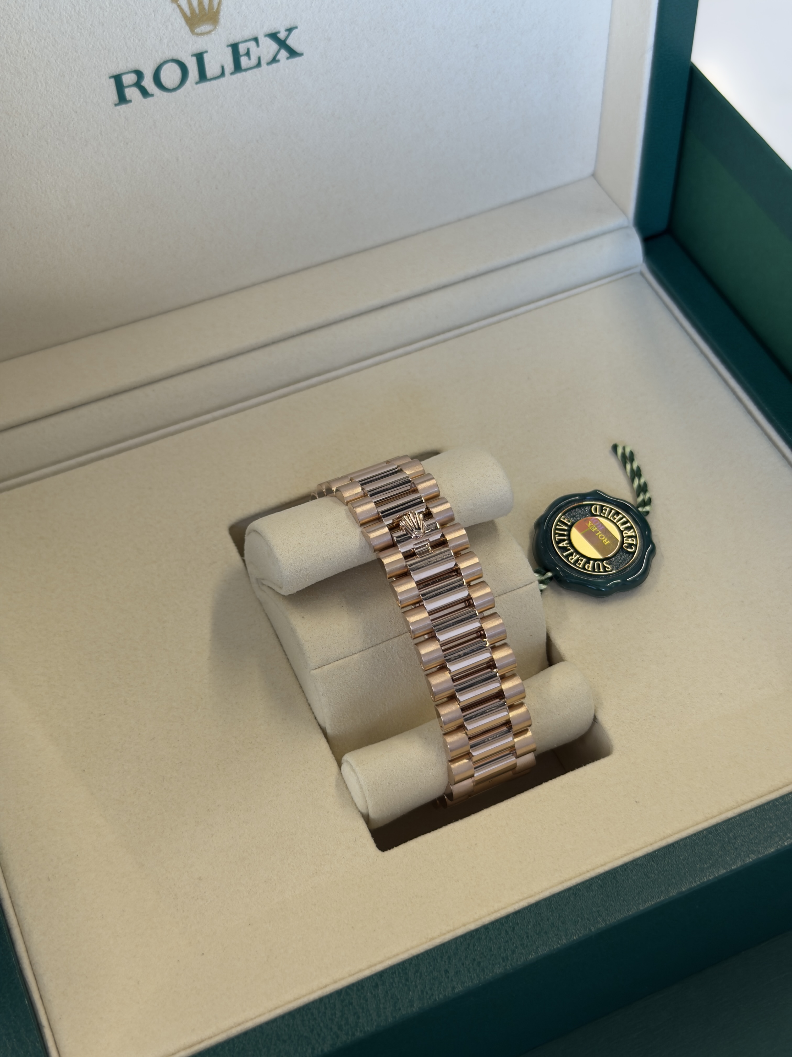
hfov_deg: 30.3
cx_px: 396
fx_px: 1464
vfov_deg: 39.7
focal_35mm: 48
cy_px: 528
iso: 64
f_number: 1.78
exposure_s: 1/121
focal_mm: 6.76
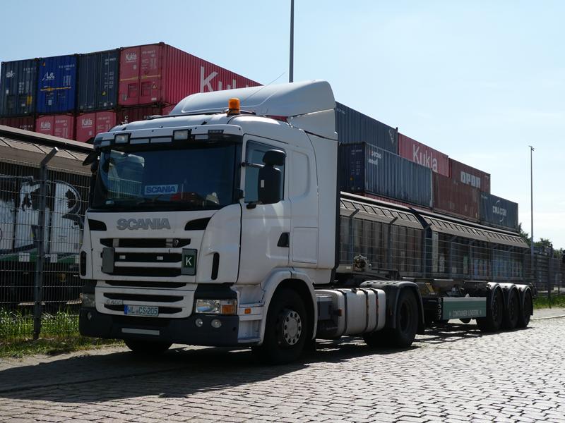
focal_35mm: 50
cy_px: 212
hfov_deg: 38.2
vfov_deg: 29.1
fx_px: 816
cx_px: 282
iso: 80
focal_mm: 9
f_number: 4.1
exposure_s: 1/800
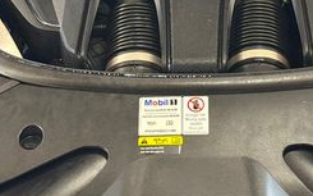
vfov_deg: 9.6
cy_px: -85
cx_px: 197
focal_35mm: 133
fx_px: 1134
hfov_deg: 15.7
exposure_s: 1/60
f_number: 1.78
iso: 200
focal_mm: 6.86
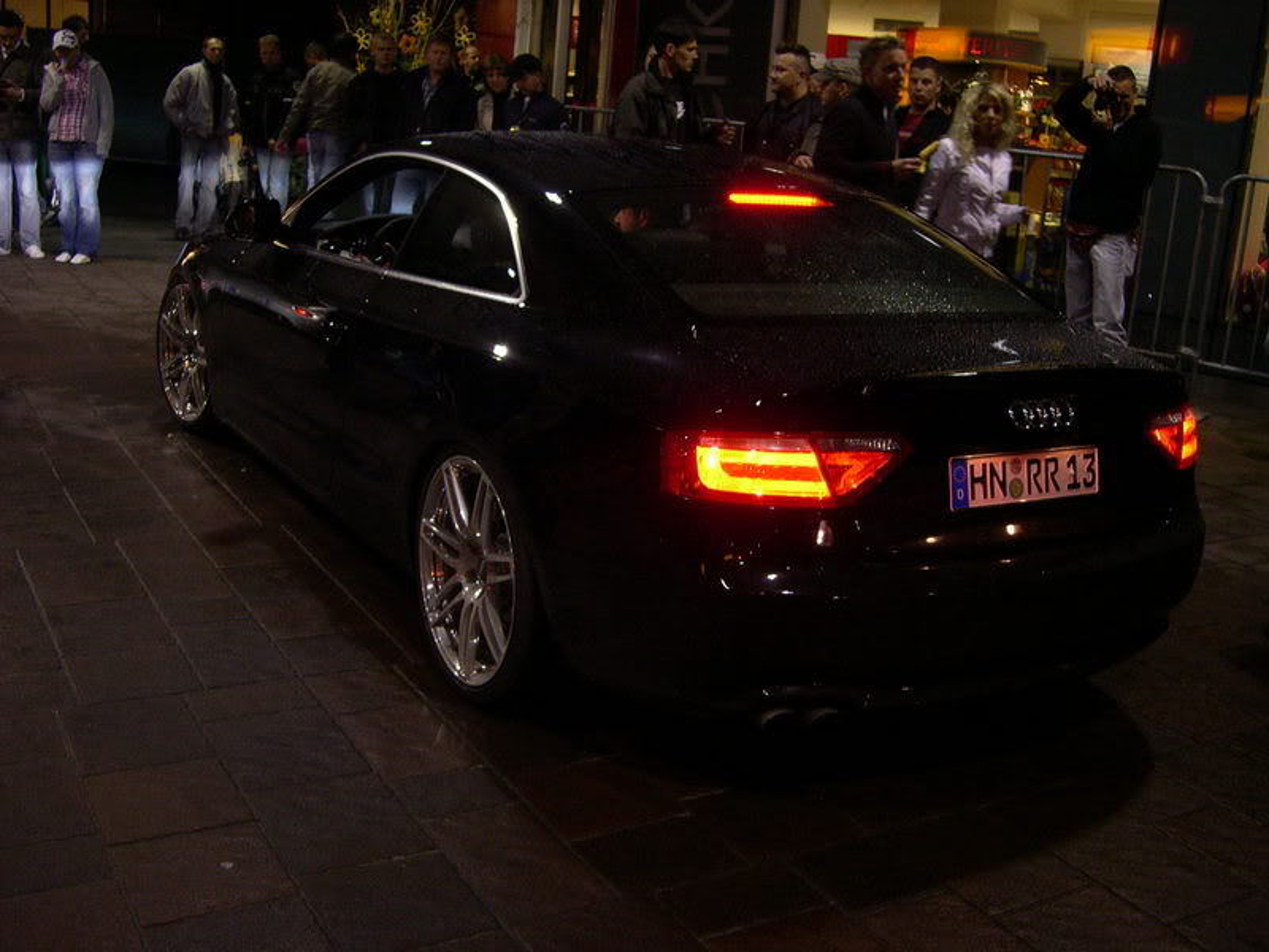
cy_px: 476
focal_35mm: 38
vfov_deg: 37.7
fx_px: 1393
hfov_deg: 49.0
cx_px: 634
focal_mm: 8
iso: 400
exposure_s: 1/60
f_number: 2.8
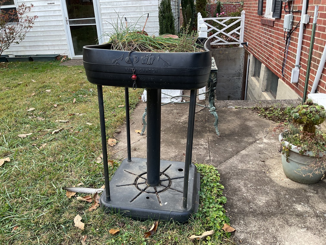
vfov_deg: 48.2
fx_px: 273
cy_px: 122
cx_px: 163
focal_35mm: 29
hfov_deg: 61.7
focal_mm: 3
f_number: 1.8
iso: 20
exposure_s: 1/120
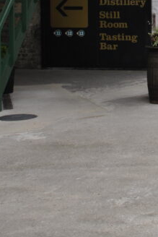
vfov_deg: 19.4
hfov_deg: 12.5
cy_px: 11
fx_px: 677
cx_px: 252
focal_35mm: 103
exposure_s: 1/200
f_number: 6.3
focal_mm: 22
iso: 100
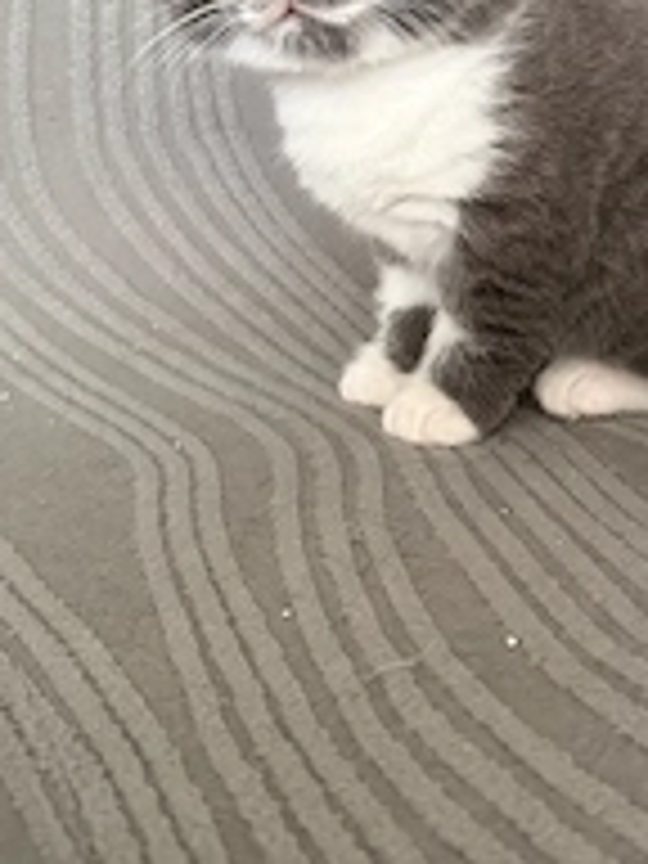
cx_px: 459
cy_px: 216
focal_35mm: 50
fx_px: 1248
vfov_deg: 37.3
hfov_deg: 28.8
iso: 640
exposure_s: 1/60
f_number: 1.78
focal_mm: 6.76
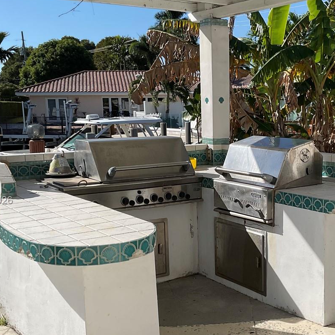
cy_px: 201
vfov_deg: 32.7
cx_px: 220
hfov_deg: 32.5
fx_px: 569
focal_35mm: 52
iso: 16
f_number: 1.8
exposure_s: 1/2801
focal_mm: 3
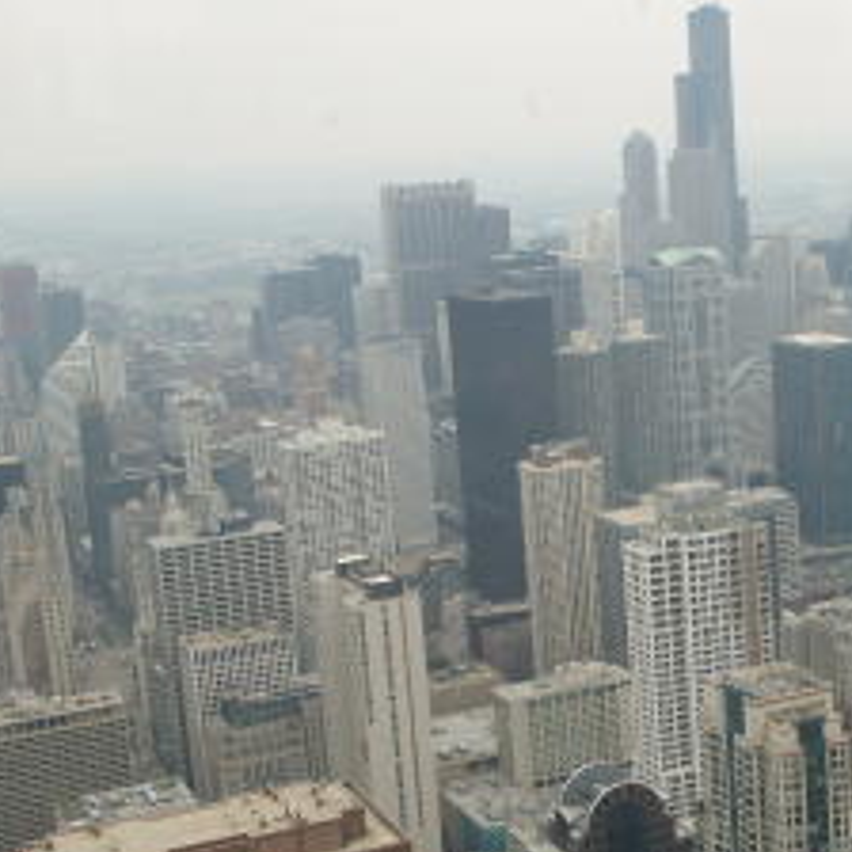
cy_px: 506
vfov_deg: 27.2
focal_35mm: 63
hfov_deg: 26.8
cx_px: 673
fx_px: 1754
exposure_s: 1/180
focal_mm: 10.52
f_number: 5.6
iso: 100
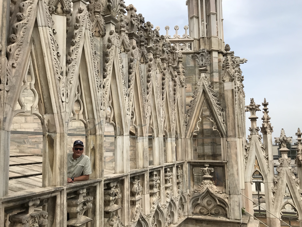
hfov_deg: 60.0
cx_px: 154
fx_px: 262
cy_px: 119
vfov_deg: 46.8
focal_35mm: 30
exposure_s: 1/2227
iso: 20
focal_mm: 3.99
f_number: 1.8
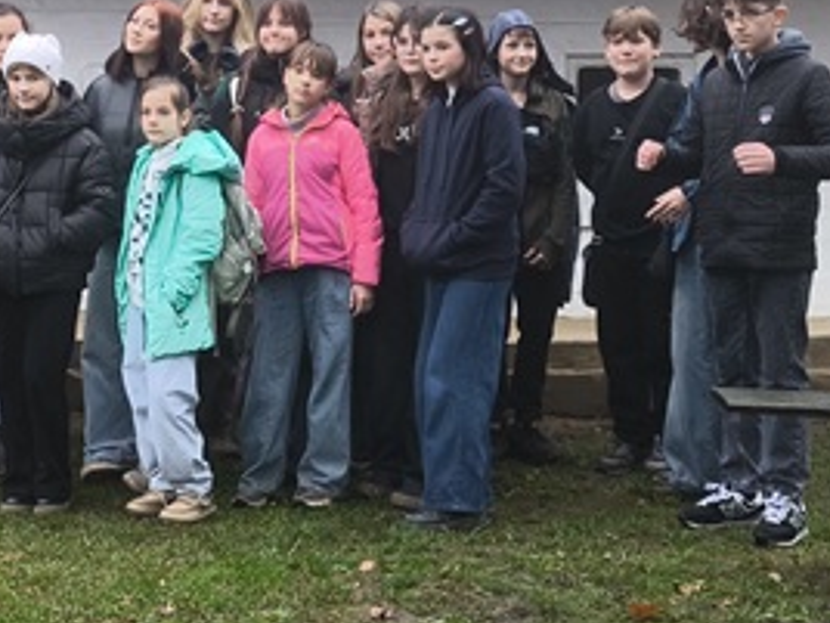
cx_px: 183
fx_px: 2230
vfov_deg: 15.8
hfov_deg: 20.9
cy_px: 108
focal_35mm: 93
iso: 200
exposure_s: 1/238
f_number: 1.9
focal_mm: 6.92
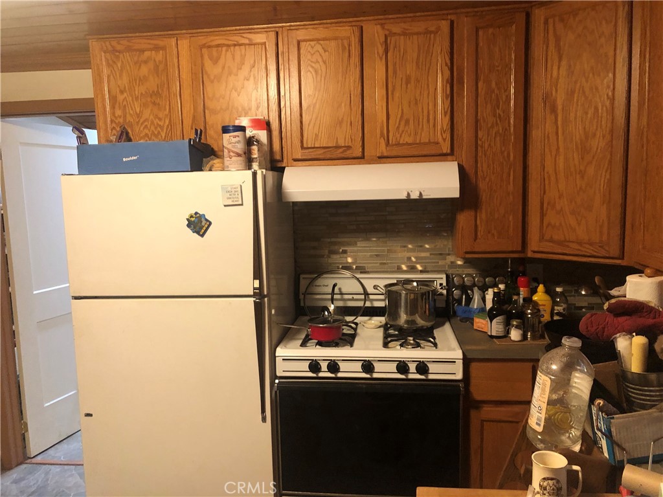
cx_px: 332
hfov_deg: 63.4
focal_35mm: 28
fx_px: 536
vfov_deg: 49.7
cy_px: 248
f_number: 1.8
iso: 64
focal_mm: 4
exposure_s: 1/15
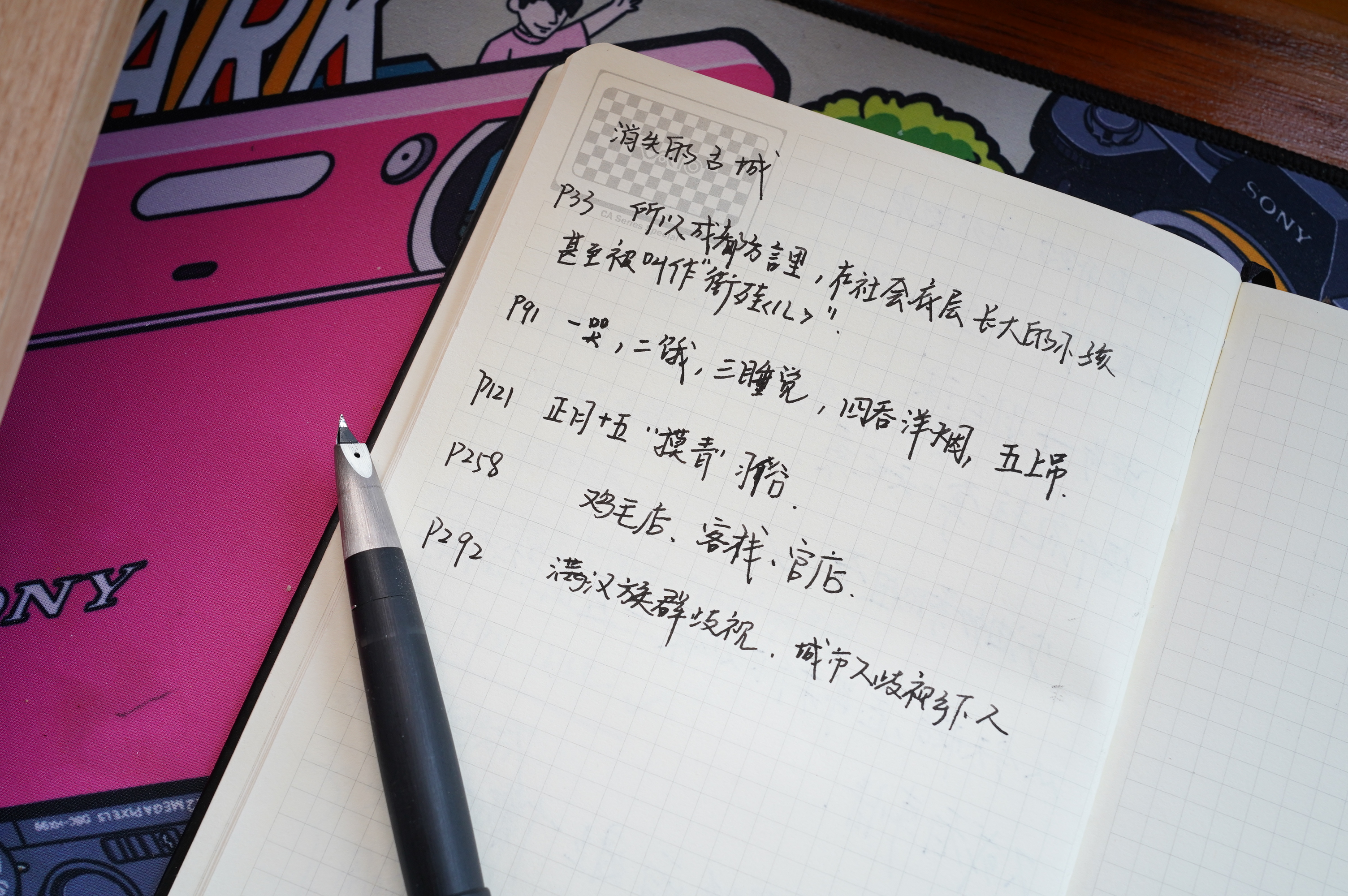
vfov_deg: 37.8
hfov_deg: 54.5
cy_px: 448
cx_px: 674
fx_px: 1309
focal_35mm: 35
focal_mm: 35
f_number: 9
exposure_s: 1/40
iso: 800
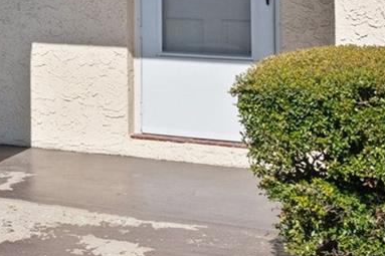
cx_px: -219
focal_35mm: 122
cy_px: -56
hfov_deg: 15.3
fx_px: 1305
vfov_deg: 11.0
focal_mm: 19.5
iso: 400
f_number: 8
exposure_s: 1/800
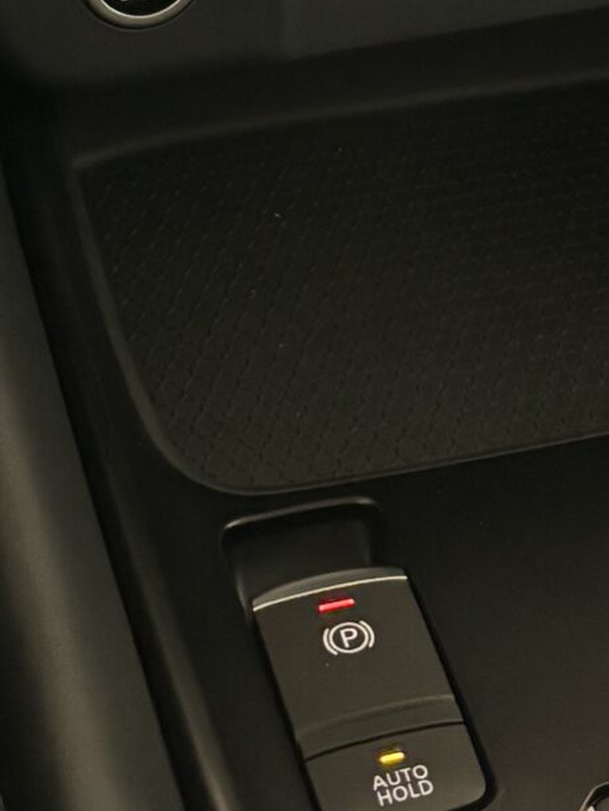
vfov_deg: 16.2
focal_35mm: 110
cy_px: -444
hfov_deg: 13.4
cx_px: 448
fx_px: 2579
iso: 640
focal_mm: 5.96
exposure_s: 1/29
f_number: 1.6
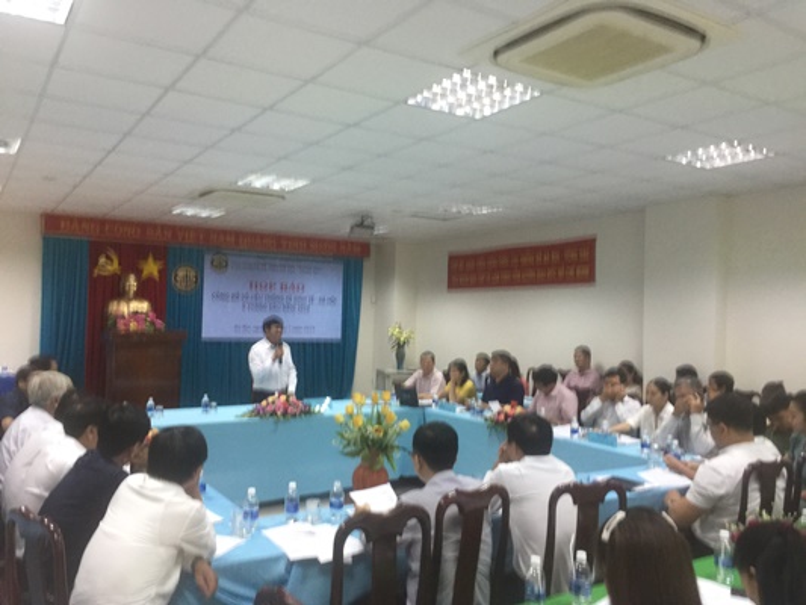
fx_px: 675
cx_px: 403
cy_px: 302
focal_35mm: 29
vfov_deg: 48.2
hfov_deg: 61.6
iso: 80
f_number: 2.2
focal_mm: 4.15
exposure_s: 1/17
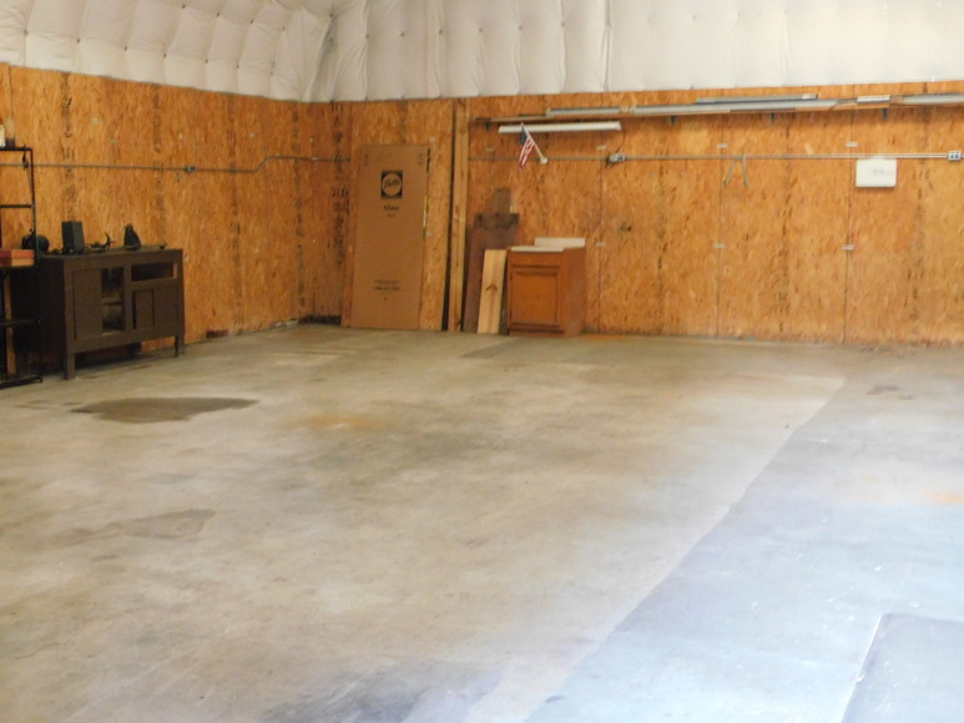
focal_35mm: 45
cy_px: 362
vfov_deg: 32.2
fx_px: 1253
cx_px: 482
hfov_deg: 42.1
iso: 800
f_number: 3.7
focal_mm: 8
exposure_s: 1/2
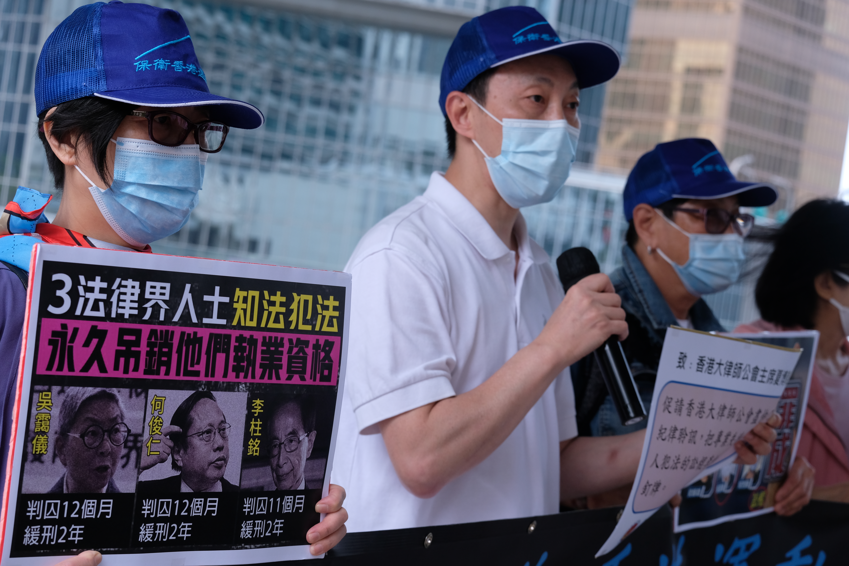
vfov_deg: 16.3
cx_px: 424
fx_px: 1981
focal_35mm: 84
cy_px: 283
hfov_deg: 24.2
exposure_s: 1/250
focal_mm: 56.2
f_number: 5.6
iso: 400
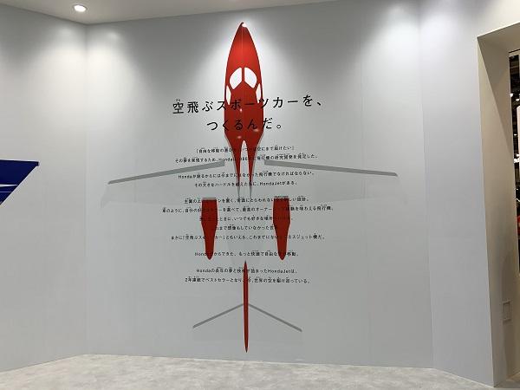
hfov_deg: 67.3
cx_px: 260
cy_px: 195
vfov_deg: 53.1
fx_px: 391
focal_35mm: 26
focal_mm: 4.2
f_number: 1.8
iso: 25
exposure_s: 1/100
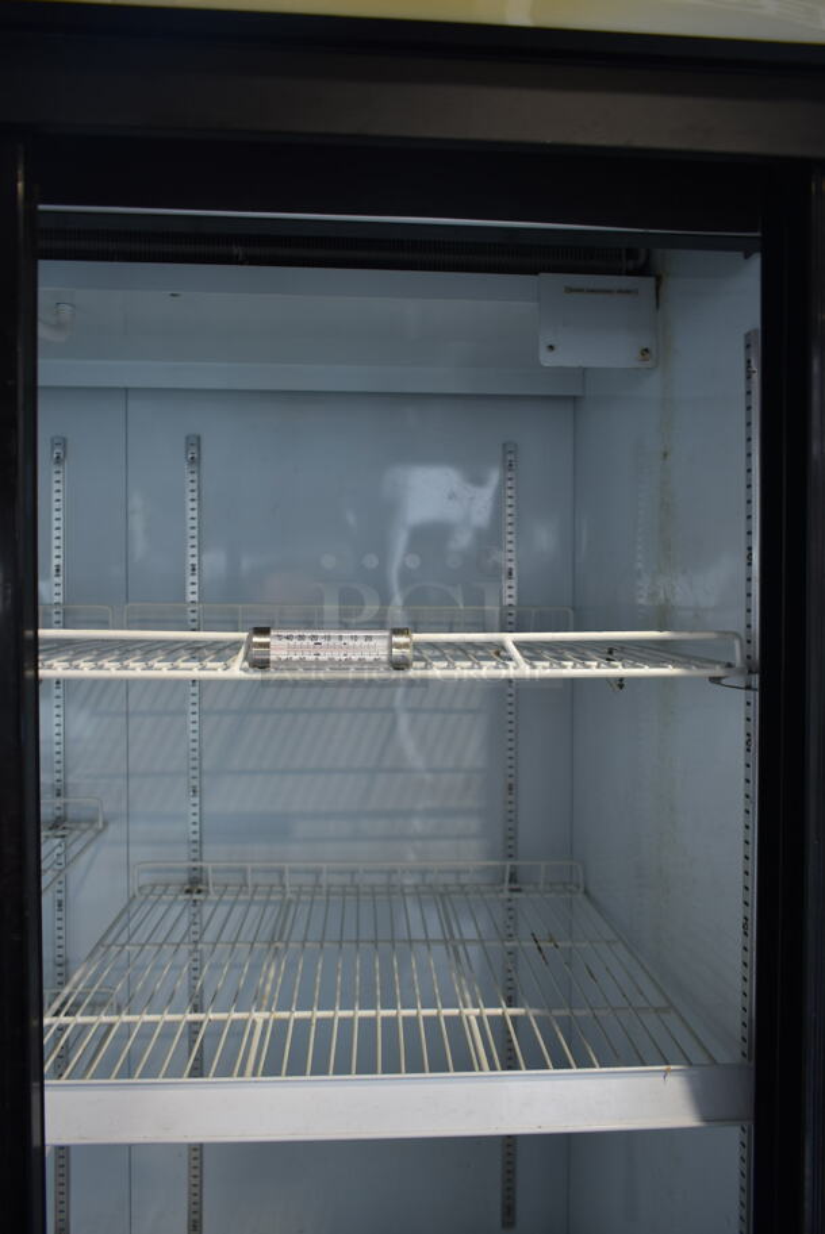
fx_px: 927
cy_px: 617
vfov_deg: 67.3
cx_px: 412
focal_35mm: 27
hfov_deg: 48.0
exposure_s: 1/30
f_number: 3.5
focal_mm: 18
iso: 250
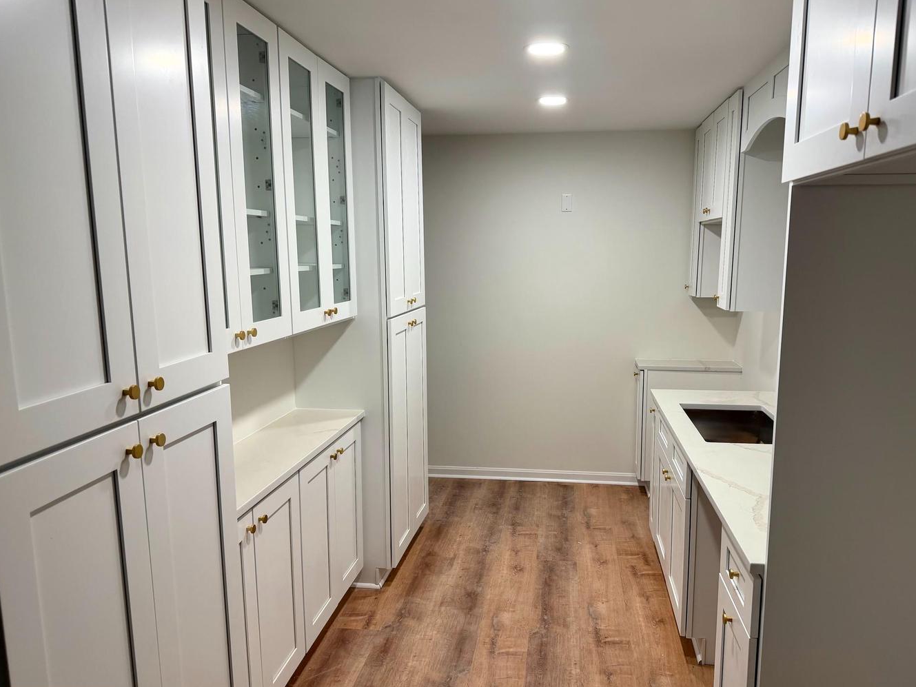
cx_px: 490
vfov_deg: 53.1
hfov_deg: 67.2
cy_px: 360
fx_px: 688
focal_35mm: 26
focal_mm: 6.76
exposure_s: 1/120
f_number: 1.78
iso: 125
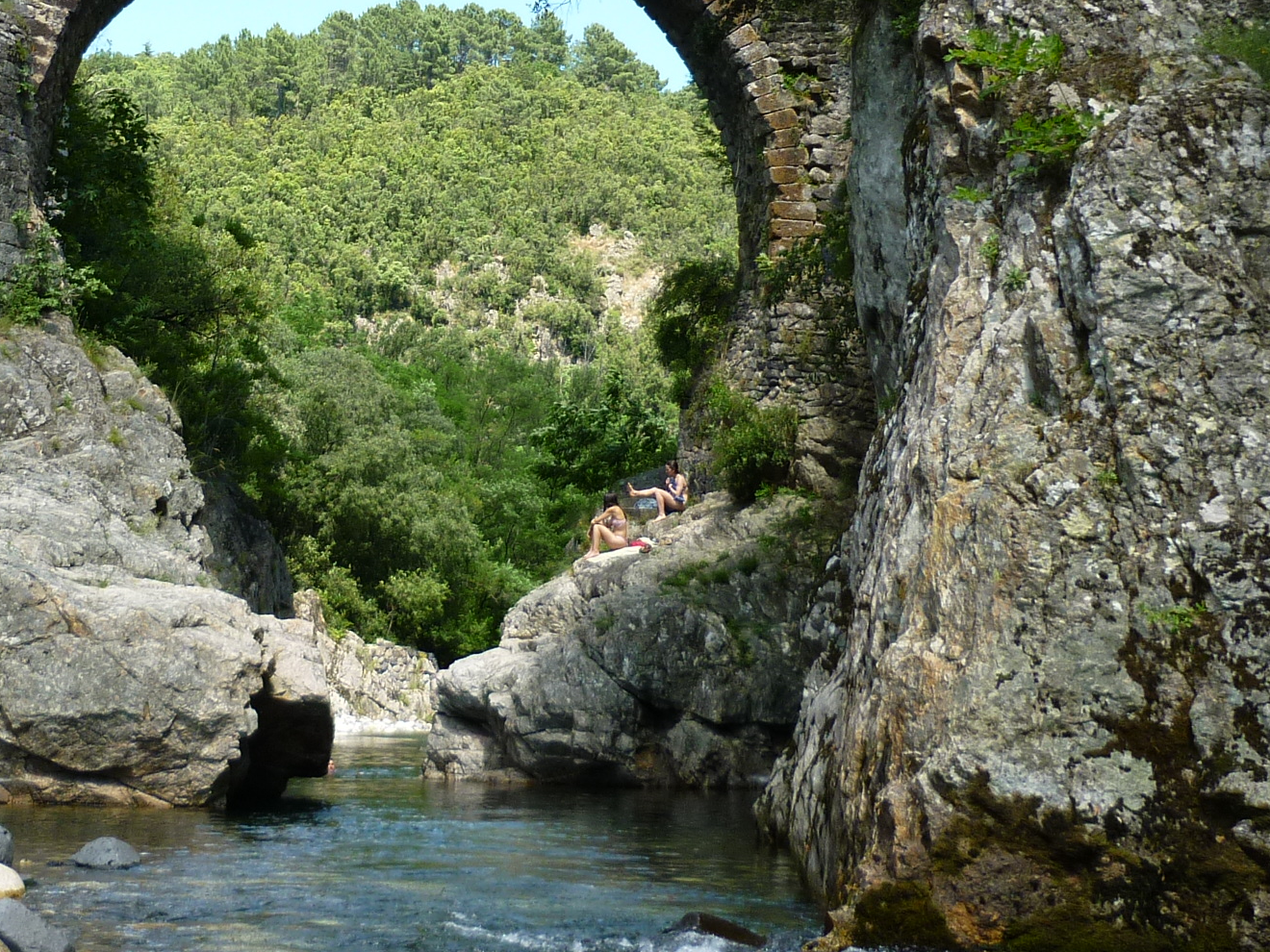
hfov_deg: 29.8
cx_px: 318
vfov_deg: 22.6
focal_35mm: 64
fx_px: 2348
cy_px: 183
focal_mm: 5.5
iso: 80
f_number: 2.8
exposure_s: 1/400
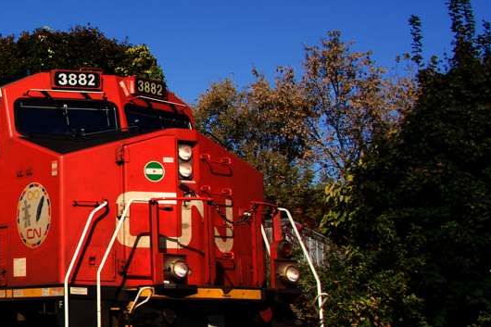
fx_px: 954
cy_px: 142
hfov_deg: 25.9
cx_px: -93
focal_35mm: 70
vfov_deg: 19.4
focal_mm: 29
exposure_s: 1/640
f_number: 8
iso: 250
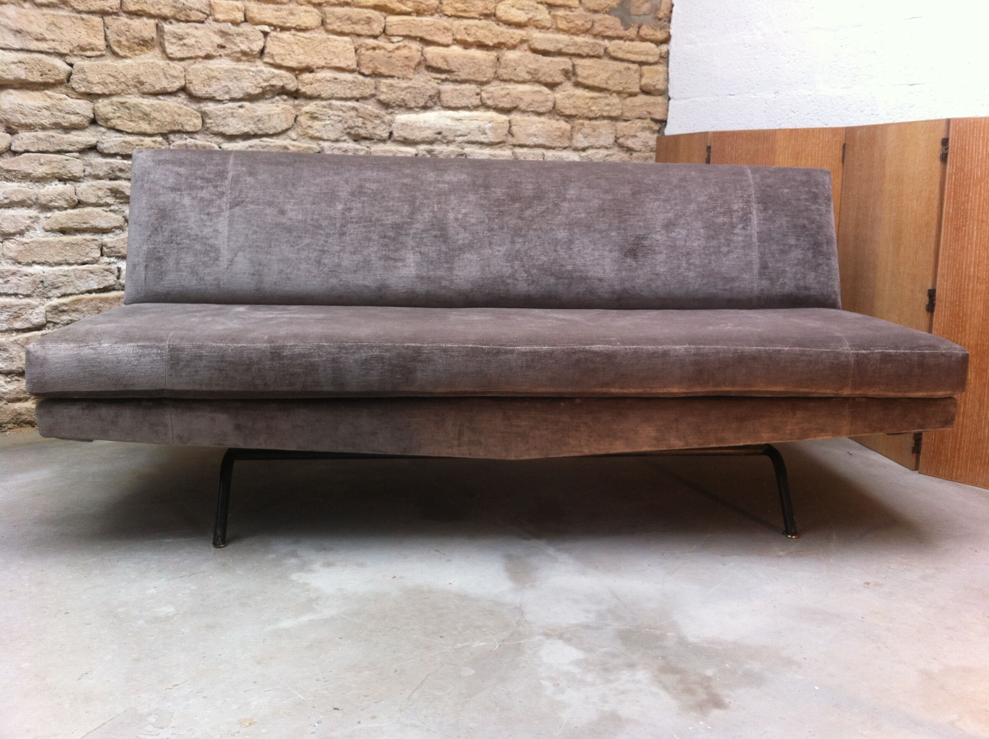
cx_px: 494
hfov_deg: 52.7
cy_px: 370
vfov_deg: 40.6
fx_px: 998
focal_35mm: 35
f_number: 2.8
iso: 80
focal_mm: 3.85
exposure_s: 1/20
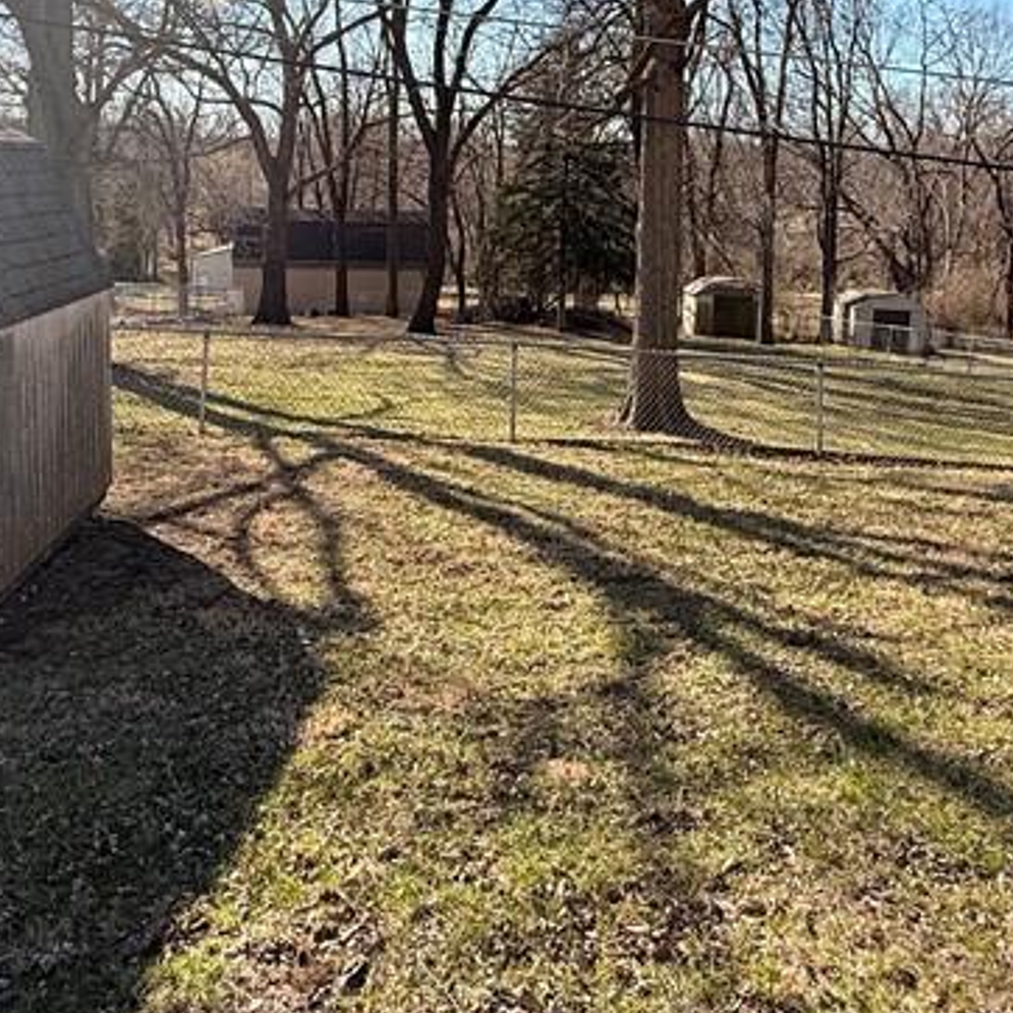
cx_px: 562
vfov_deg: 46.1
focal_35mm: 35
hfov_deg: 47.1
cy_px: 294
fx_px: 1159
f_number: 2.2
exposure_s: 1/1050
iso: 50
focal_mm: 2.22
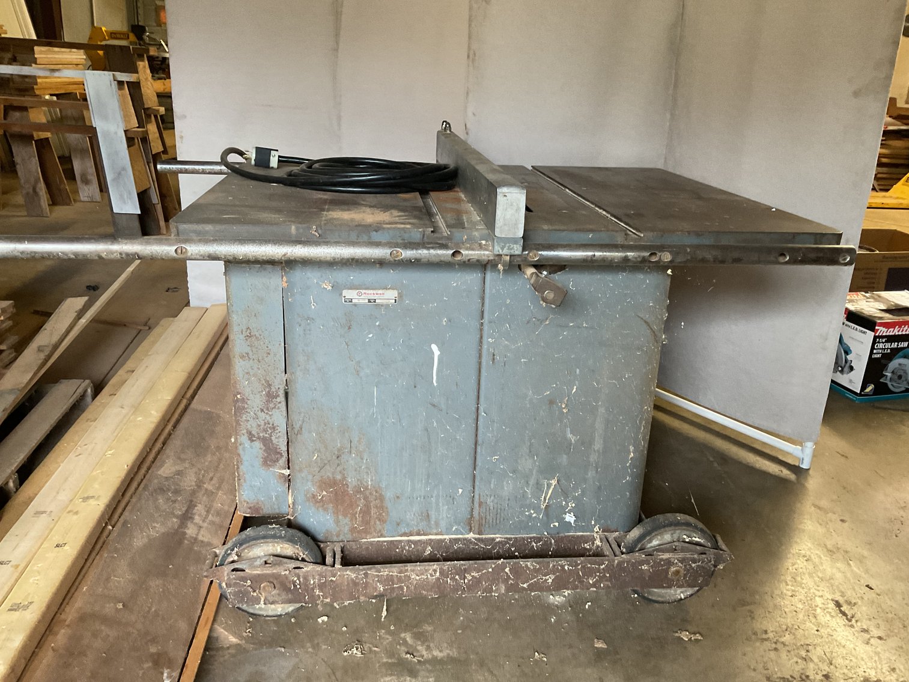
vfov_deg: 48.2
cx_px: 454
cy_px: 341
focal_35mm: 29
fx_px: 762
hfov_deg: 61.7
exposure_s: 1/60
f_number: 1.8
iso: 250
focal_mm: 3
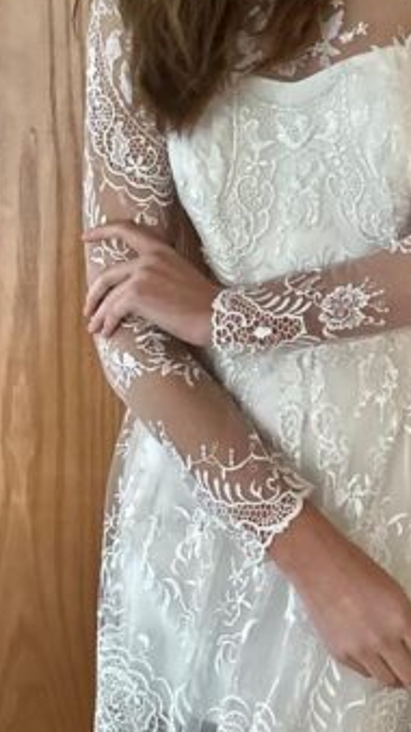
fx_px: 1066
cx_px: 440
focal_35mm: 55
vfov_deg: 37.7
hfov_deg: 20.9
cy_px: 289
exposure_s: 1/39
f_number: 1.78
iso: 1000
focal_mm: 6.86
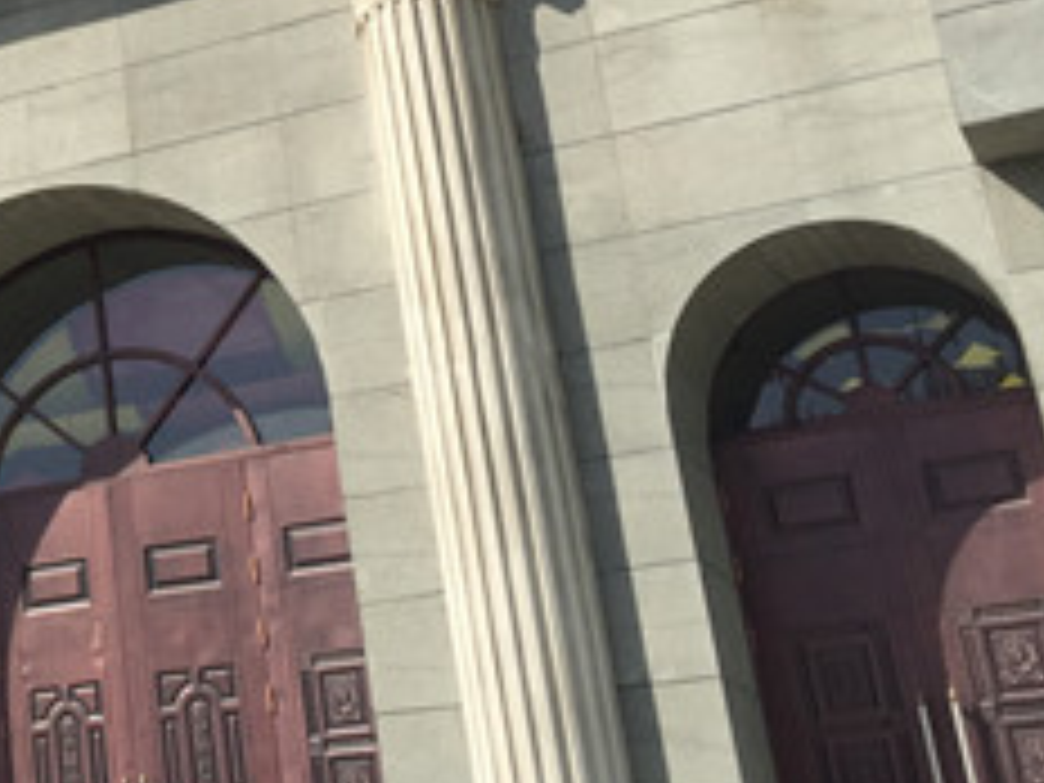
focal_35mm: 75
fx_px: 2262
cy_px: 130
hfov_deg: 23.8
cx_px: -194
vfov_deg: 19.4
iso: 32
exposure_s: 1/1799
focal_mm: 4.15
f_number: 2.2
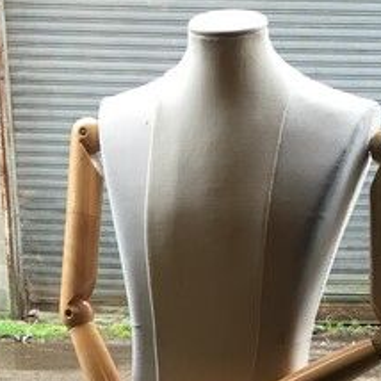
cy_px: 459
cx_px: 207
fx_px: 897
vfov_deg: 22.1
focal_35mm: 72
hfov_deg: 24.0
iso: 25
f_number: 2.2
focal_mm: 4.15
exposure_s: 1/30
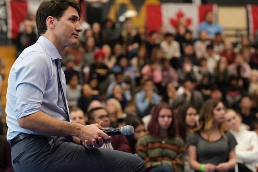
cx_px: 129
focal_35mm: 135
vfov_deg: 10.2
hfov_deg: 15.2
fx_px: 967
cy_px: 86
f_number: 2.8
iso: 2500
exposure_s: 1/250
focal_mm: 90
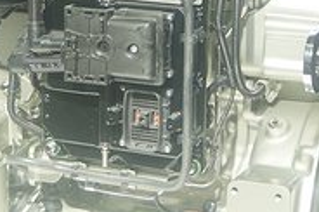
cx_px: 17
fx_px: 1328
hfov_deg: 13.5
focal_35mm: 150
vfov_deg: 8.9
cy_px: -102
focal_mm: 23
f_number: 4
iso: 100
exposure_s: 1/60
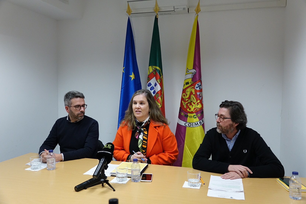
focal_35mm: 30
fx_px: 255
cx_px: 153
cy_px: 102
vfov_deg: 43.7
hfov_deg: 61.9
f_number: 2.8
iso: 1000
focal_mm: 11.03
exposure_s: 1/160
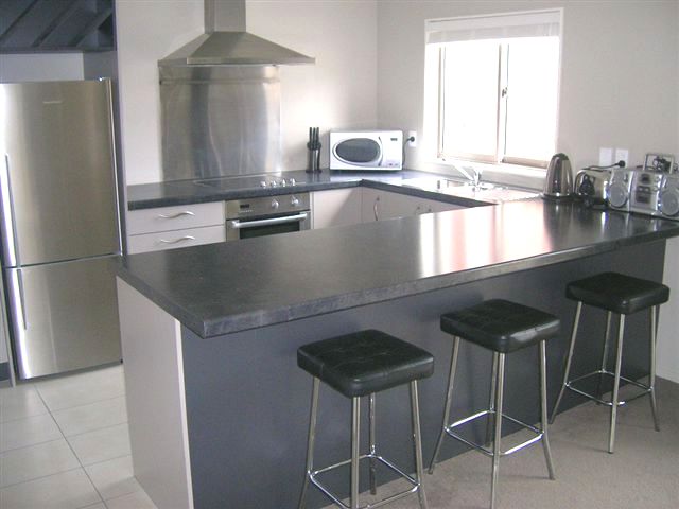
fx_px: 687
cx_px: 340
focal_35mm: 35
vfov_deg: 40.7
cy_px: 254
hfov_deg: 52.6
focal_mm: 5.4
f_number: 2.8
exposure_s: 1/60.1
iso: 167
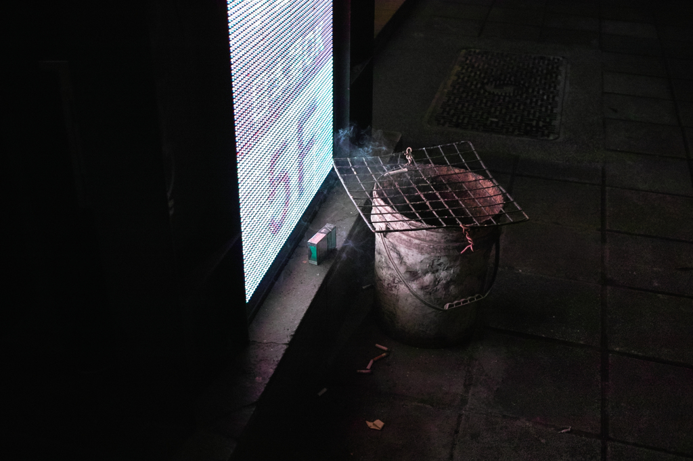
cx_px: 346
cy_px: 230
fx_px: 789
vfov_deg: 32.6
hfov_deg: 47.4
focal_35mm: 41
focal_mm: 24.2
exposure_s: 1/320
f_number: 2.8
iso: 800
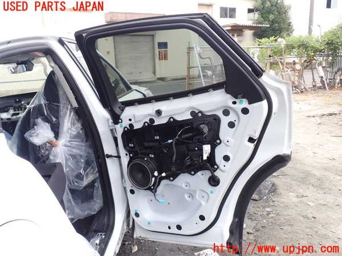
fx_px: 296
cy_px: 128
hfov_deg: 60.0
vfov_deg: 46.8
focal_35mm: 30
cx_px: 171
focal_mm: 5.4
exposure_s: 1/100
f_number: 3.2
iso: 100
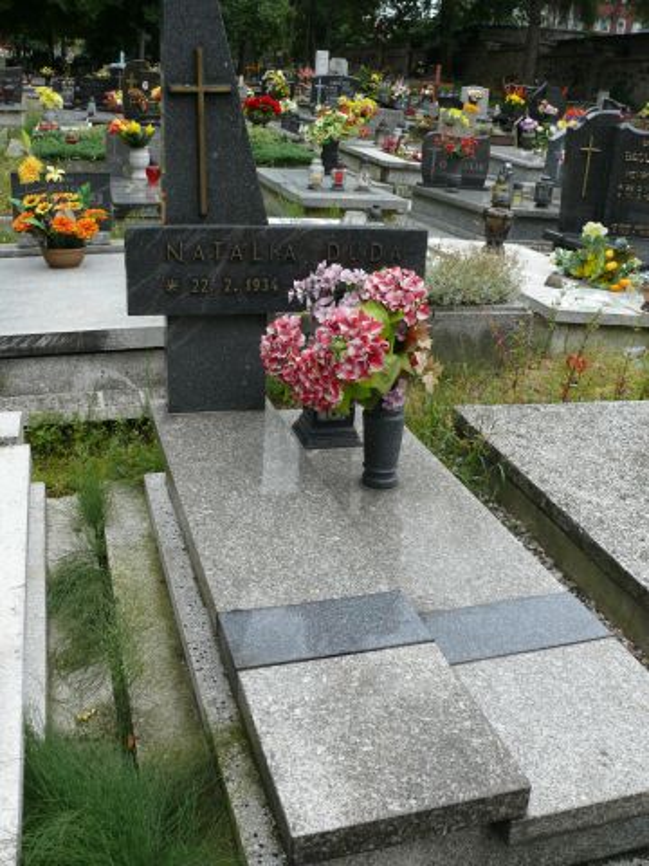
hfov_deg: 40.7
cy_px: 433
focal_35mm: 35
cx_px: 324
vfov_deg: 52.6
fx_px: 875
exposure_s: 1/125
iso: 100
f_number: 3.6
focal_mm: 7.4
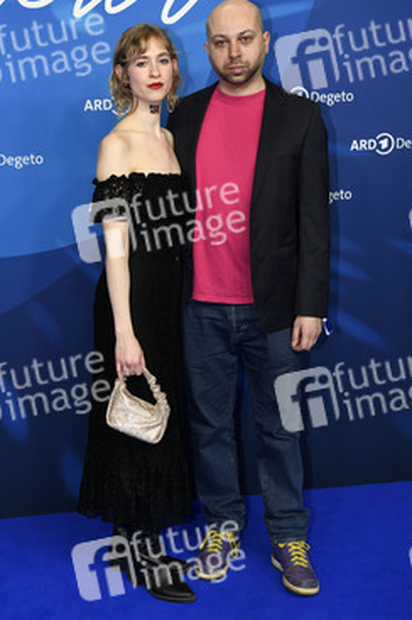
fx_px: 843
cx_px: 208
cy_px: 307
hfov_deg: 27.5
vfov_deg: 40.4
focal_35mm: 49
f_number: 4
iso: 800
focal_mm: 45
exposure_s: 1/320
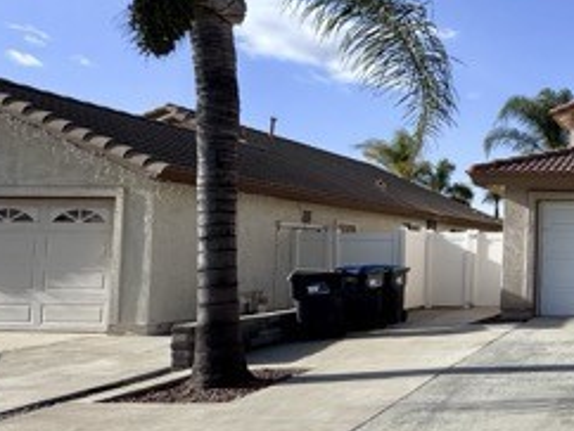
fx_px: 614
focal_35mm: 37
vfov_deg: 38.7
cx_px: 688
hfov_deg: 37.7
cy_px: 225
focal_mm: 2.22
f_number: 2.2
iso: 40
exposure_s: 1/1536
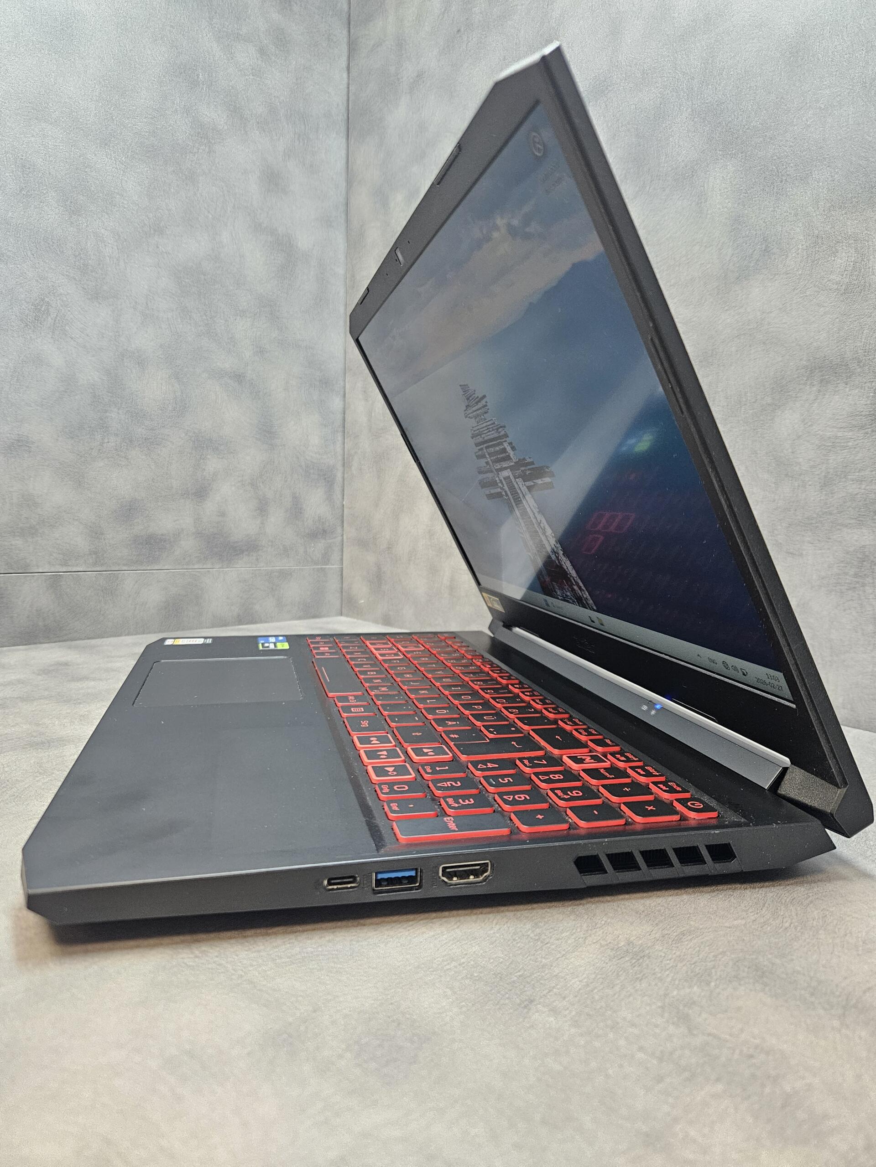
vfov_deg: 73.9
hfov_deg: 58.9
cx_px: 438
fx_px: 776
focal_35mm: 23
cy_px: 584
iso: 500
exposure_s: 1/100
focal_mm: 5.4
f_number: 1.8
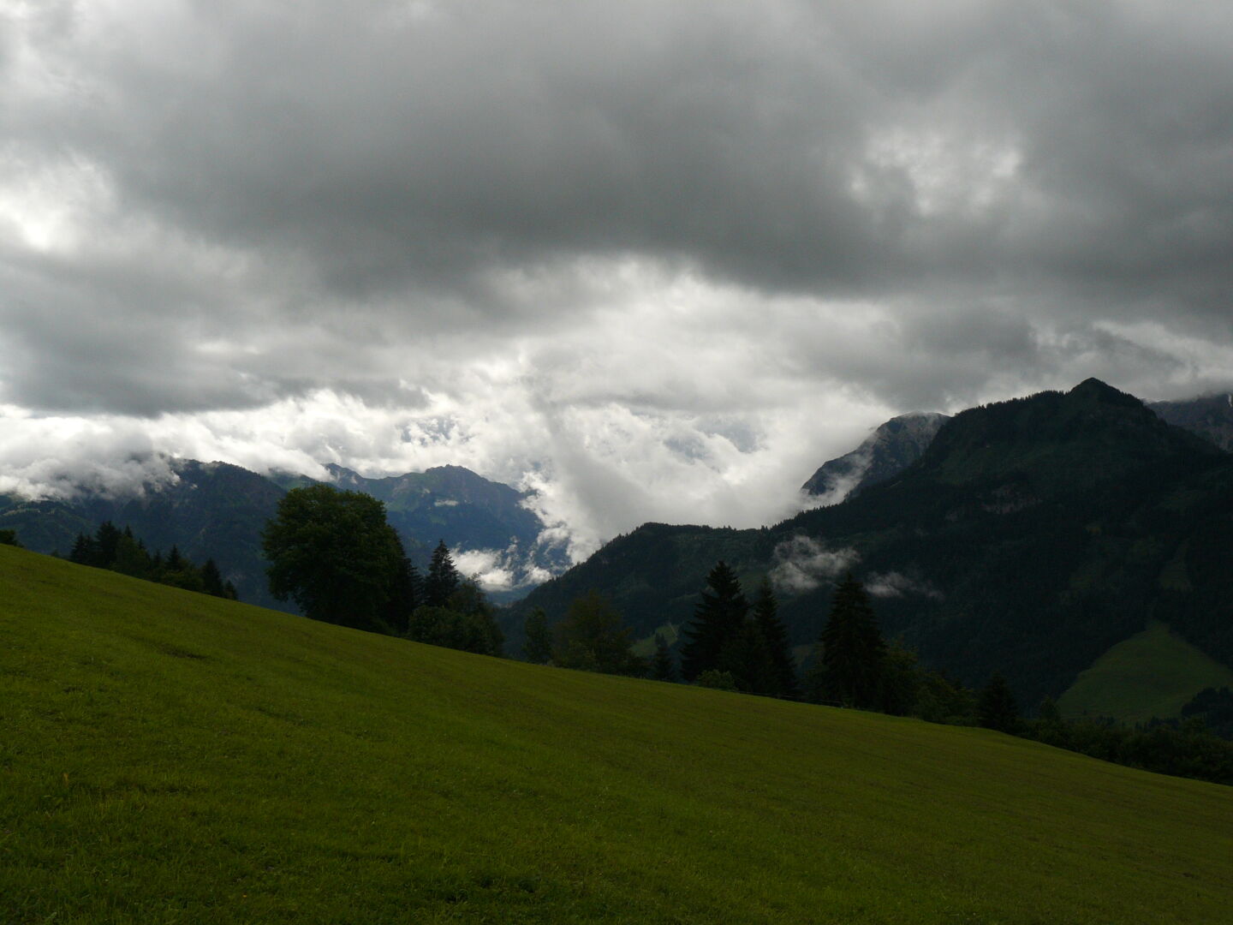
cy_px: 462
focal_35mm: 36
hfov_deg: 51.4
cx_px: 616
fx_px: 1282
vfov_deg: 39.7
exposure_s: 1/500
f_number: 6.3
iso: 100
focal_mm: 6
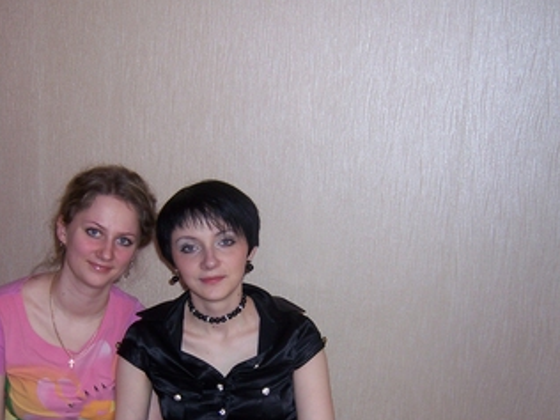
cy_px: 292
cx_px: 220
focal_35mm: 47
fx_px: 760
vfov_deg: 30.6
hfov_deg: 40.2
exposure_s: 1/60
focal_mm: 5.5
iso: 80
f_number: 2.8
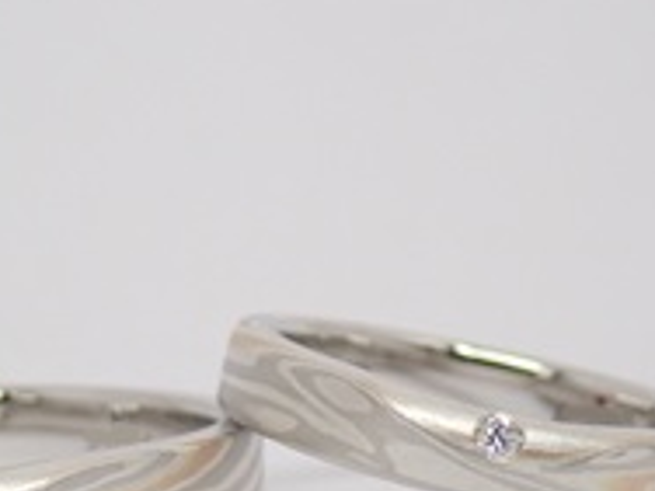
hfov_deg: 10.1
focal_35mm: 196
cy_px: 451
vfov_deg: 7.6
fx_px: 3709
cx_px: 188
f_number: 4.3
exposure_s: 1/125
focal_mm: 14.62
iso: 200
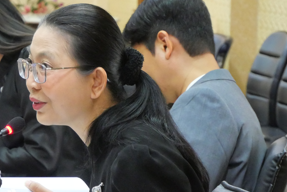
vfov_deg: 5.3
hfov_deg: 7.8
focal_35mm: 262
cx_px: 4
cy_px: 146
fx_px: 2090
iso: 3200
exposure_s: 1/25
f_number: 5.6
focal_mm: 60
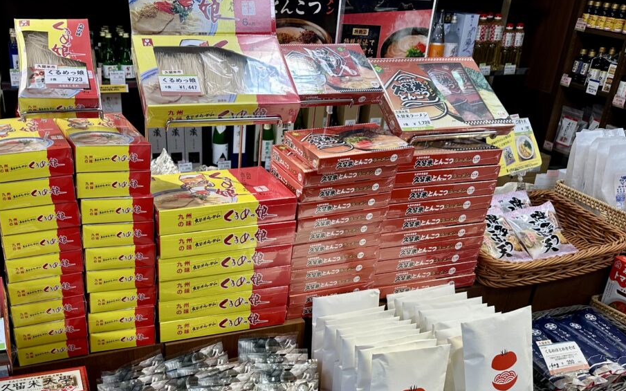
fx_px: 614
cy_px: 291
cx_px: 240
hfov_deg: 53.5
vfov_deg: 34.6
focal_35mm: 36
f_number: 1.78
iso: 64
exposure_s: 1/120
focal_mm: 6.86
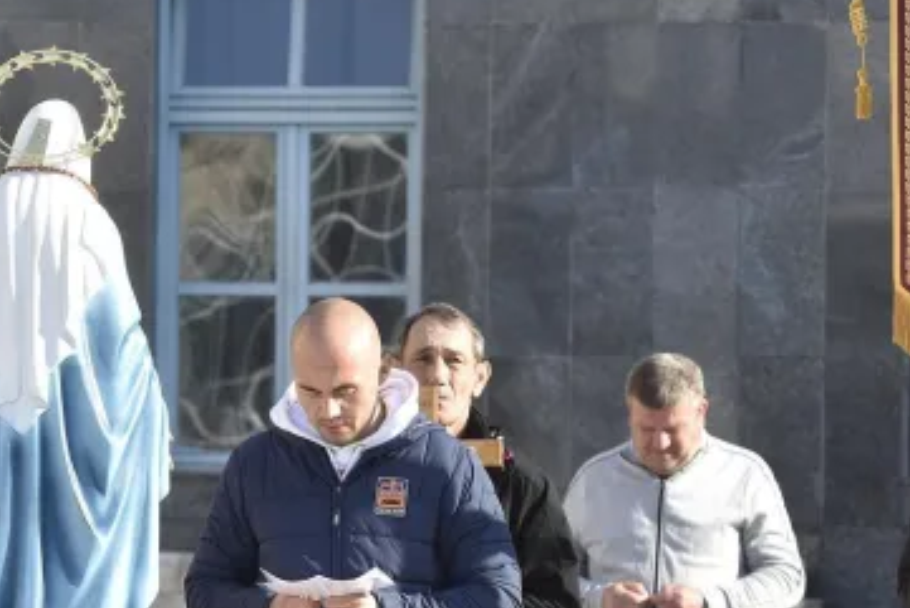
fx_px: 8243
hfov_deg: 6.3
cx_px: 330
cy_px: 459
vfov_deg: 4.2
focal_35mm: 326
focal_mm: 155
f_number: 10
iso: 320
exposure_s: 1/320
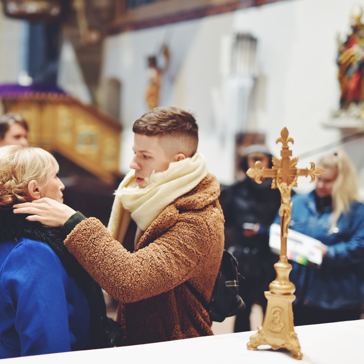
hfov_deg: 26.7
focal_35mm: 64
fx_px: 761
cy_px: 181
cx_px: 116
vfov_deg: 26.9
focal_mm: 50
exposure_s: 1/60
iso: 900
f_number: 1.4
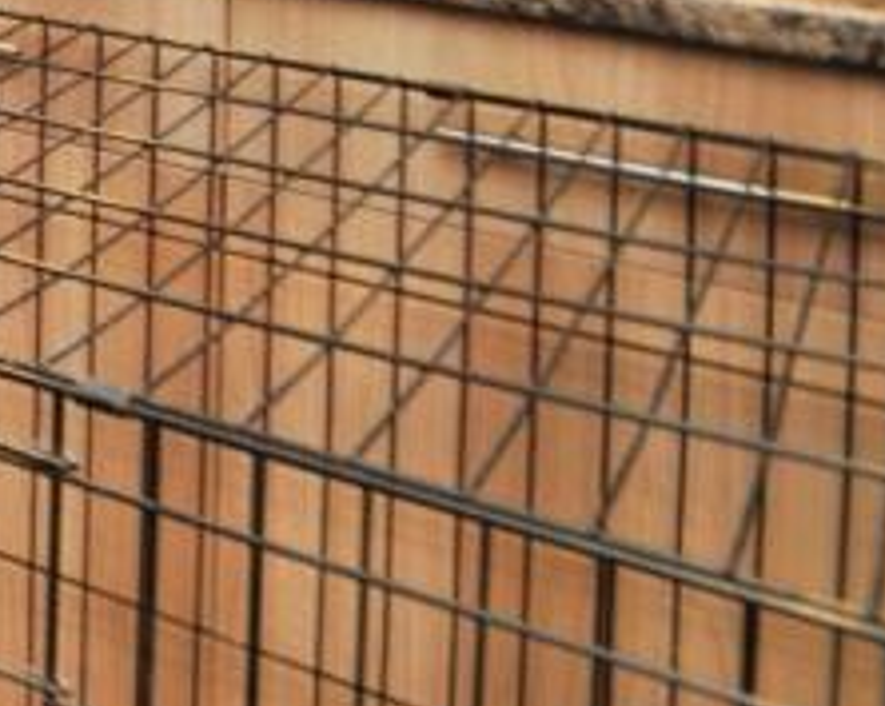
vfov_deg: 18.5
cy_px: -552
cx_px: -1104
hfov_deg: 16.5
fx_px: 1700
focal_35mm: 65
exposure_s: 1/15
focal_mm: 10
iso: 400
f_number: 6.3
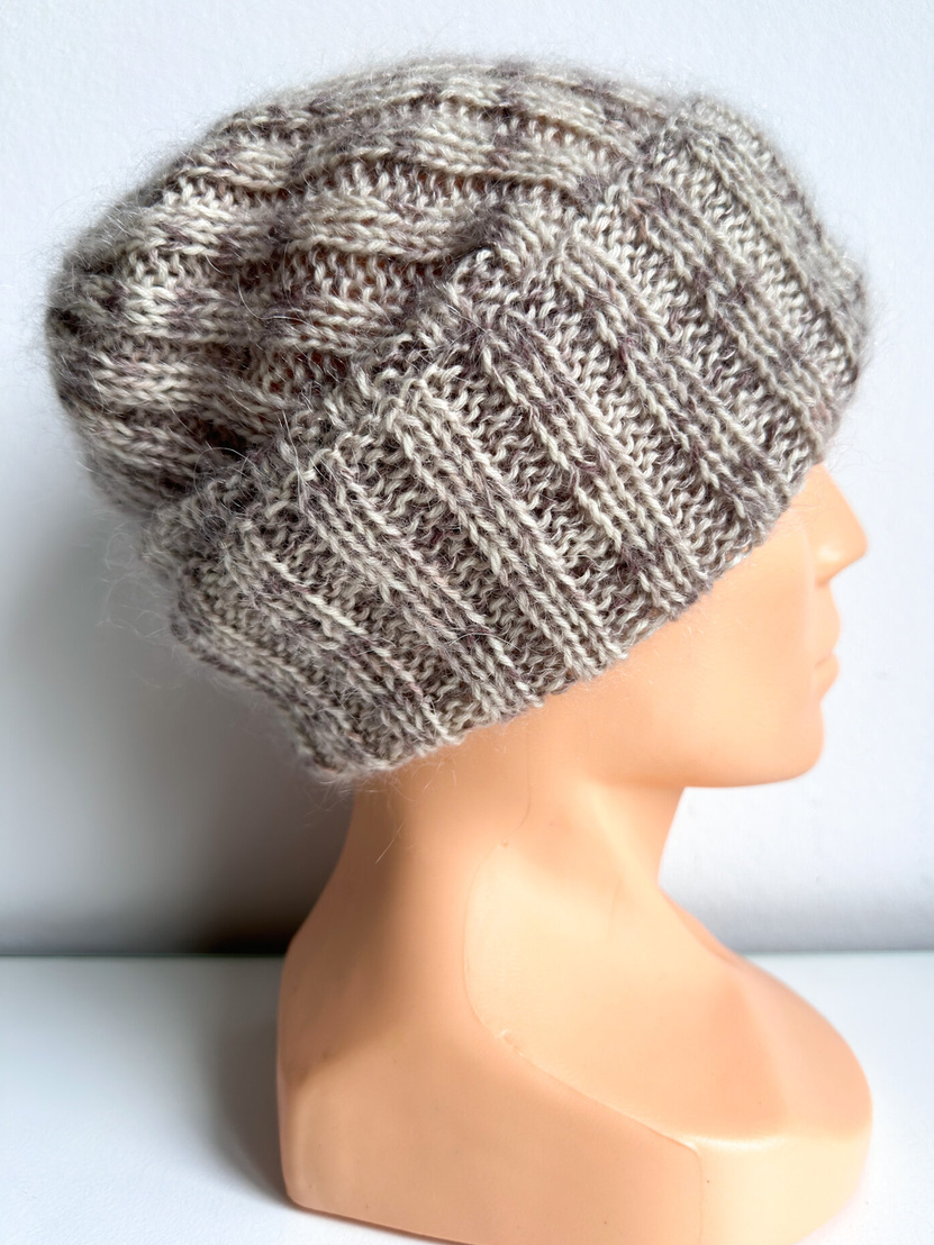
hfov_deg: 53.0
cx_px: 504
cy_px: 619
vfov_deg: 67.3
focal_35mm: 26
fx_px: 935
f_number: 1.8
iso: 80
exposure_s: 1/180
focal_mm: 6.86
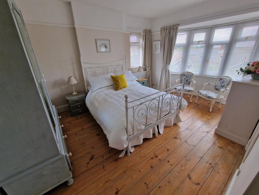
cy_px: 98
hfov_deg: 106.2
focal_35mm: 13
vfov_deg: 89.9
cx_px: 130
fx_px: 97
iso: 80
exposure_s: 1/100
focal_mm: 2.2
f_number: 2.2
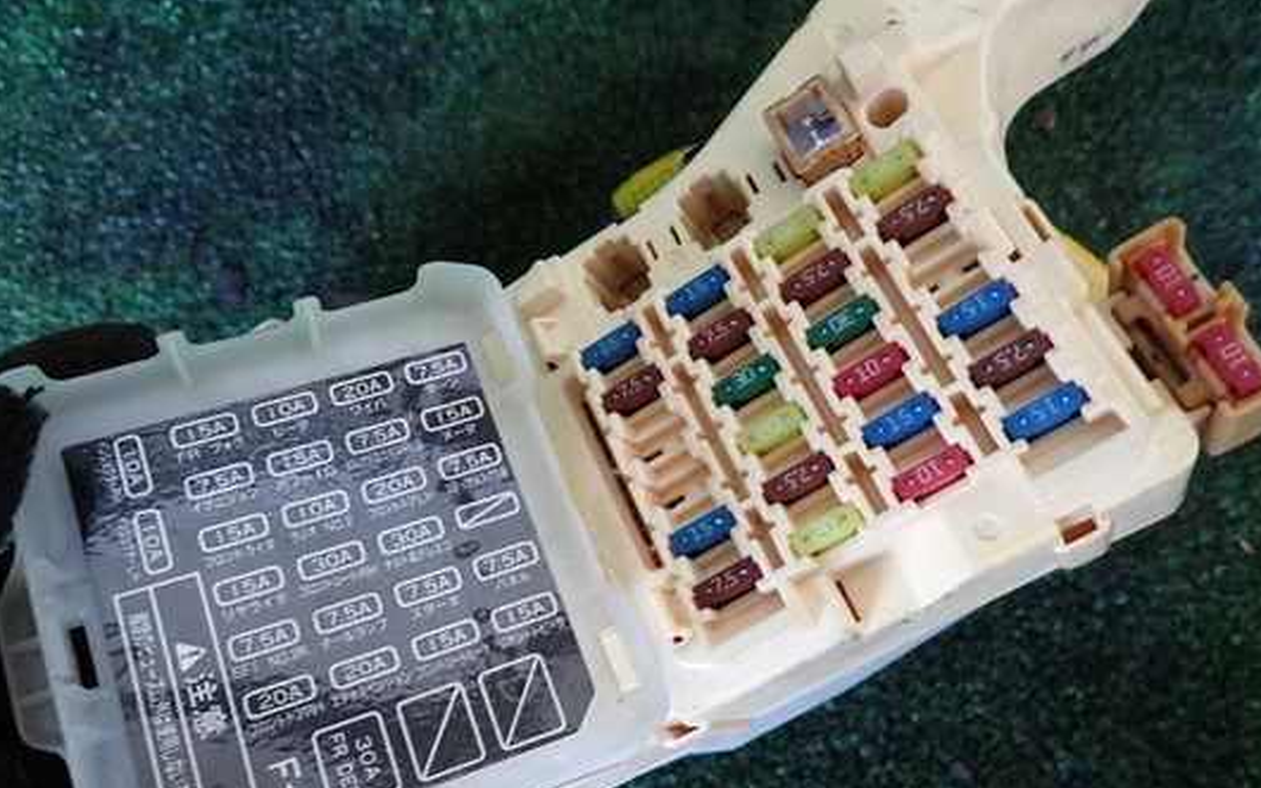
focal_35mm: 30
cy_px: 457
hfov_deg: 62.8
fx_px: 1031
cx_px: 588
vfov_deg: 41.7
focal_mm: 4.5
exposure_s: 1/50
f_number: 2
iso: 200
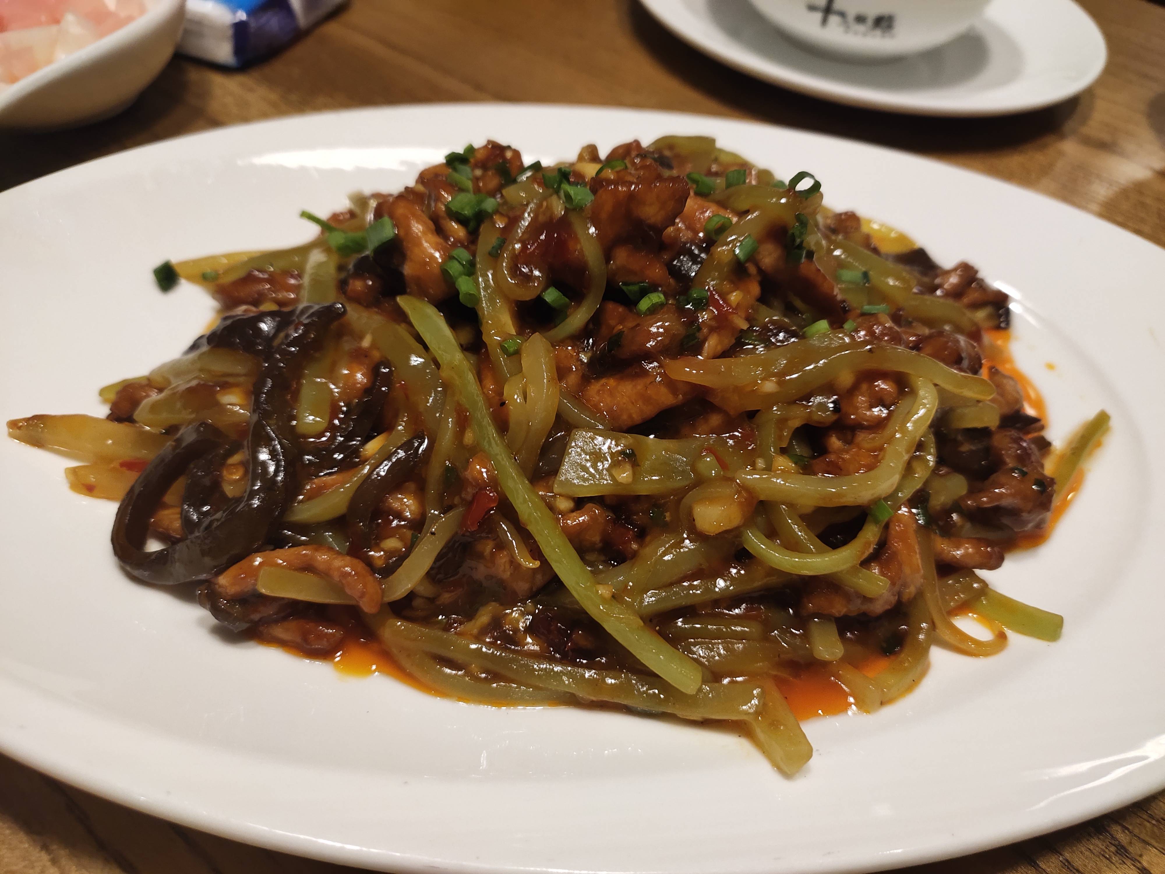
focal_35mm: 23
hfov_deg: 73.9
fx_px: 774
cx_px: 582
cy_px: 437
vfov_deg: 58.9
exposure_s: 1/100
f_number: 1.79
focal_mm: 4.74
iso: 438
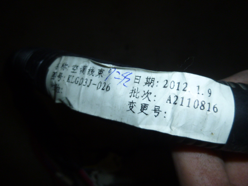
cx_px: 124
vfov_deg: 54.9
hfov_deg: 69.4
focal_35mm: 25
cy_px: 93
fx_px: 179
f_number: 3.1
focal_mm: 4.5
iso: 100
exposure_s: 1/250
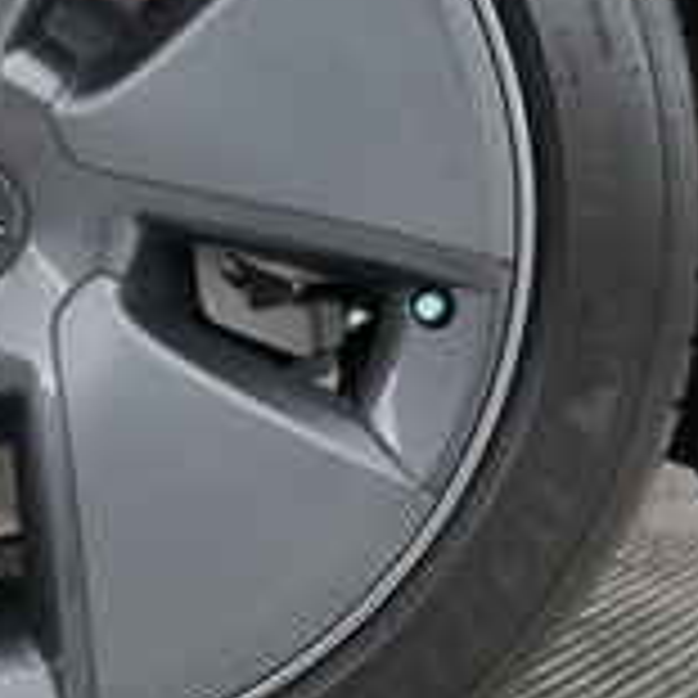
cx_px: -32
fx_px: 2076
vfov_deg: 19.0
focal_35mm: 91
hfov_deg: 18.5
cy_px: 239
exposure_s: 1/160
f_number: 2.8
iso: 5000
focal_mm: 26
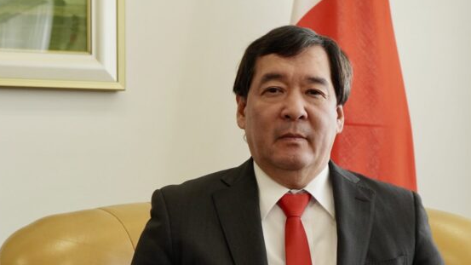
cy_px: 241
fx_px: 1062
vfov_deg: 14.1
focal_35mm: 85
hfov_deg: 25.0
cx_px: 252
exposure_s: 1/125
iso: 800
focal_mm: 28
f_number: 4.5
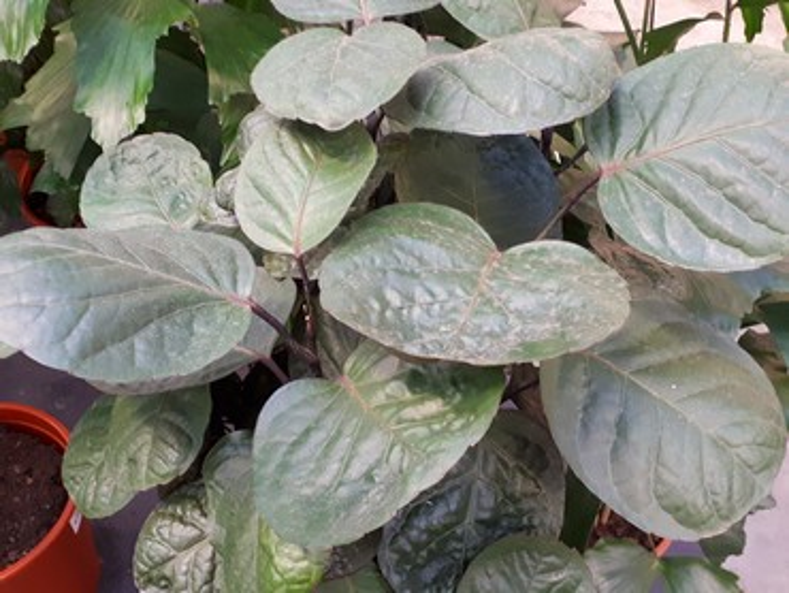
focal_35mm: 27
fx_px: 616
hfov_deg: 65.3
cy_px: 296
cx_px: 394
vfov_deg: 51.4
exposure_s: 1/17
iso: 250
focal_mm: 3.6
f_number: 1.9
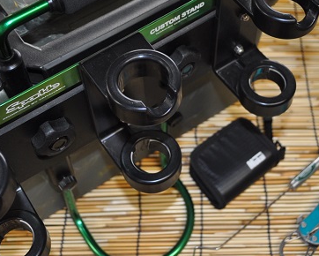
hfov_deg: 34.1
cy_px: 100
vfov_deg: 27.6
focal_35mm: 55
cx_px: 140
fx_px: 520
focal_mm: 22
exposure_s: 1/60
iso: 450
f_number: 3.8
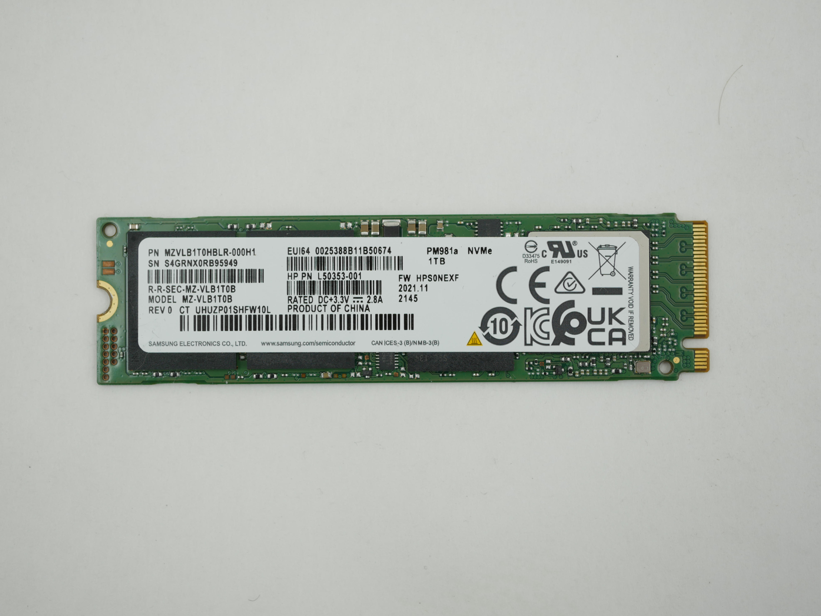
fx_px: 1424
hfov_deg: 32.2
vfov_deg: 24.4
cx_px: 410
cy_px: 308
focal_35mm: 60
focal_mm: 30
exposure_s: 1/125
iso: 200
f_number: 3.5
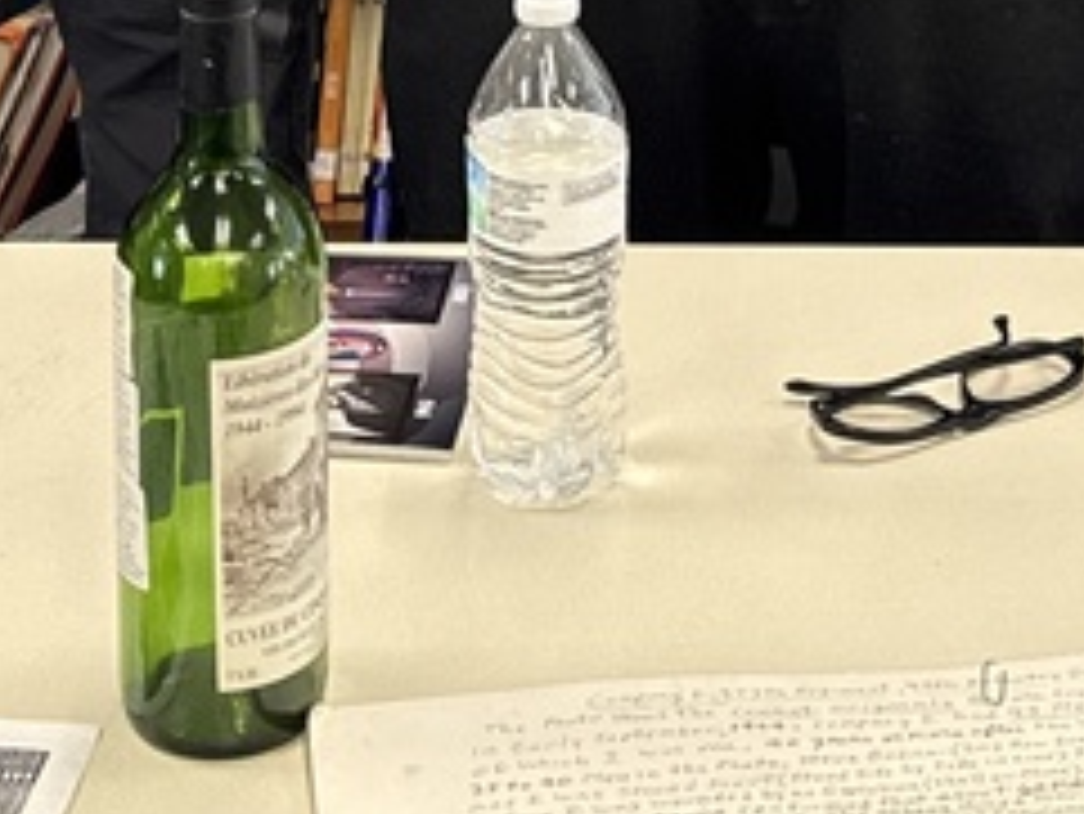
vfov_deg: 12.7
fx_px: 3196
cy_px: -823
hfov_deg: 19.2
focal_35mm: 102
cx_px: 589
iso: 200
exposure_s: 1/60
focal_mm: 6.76
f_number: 1.78
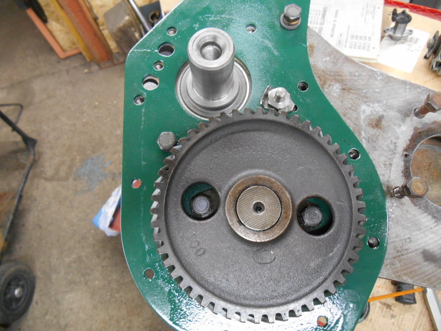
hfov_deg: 67.3
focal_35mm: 26
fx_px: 331
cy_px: 166
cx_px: 220
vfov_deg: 53.1
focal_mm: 4.7
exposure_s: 1/30
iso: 400
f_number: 3.4
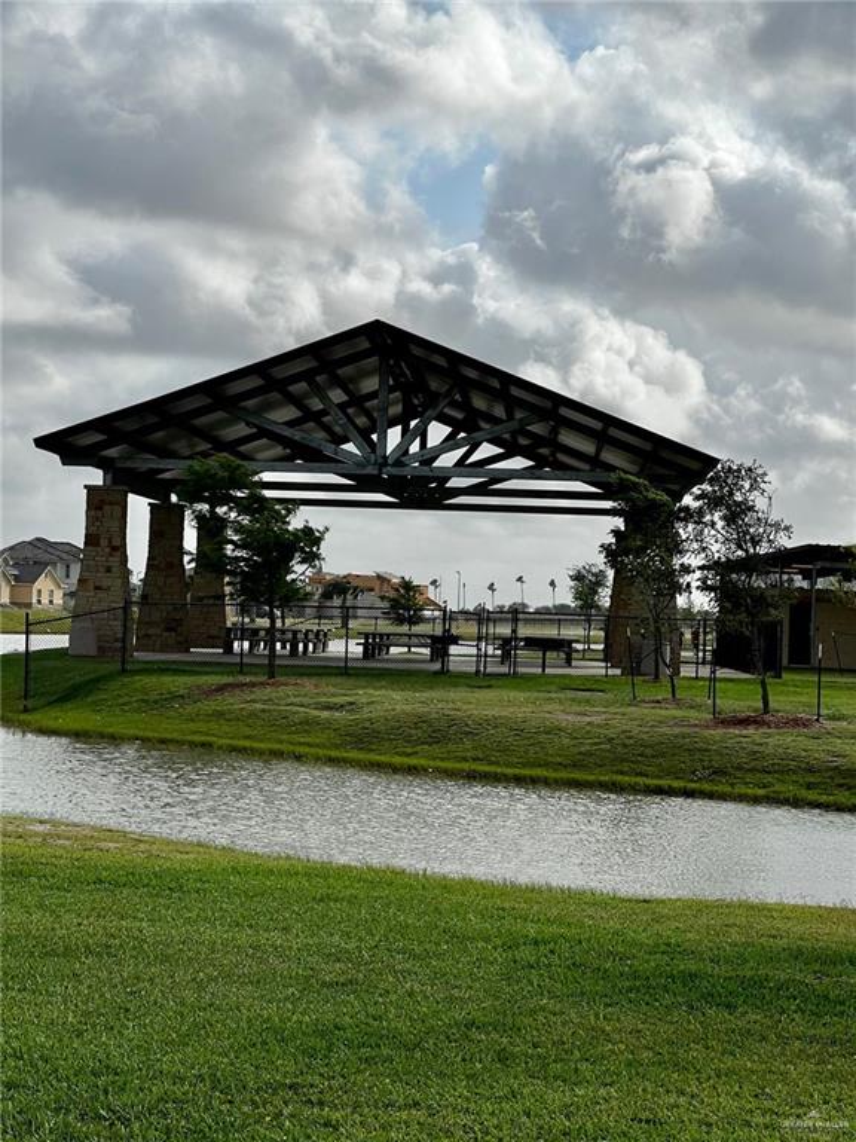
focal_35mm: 77
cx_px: 428
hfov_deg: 19.1
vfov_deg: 25.3
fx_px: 2539
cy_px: 571
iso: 32
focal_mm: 9
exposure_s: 1/1508
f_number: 2.8
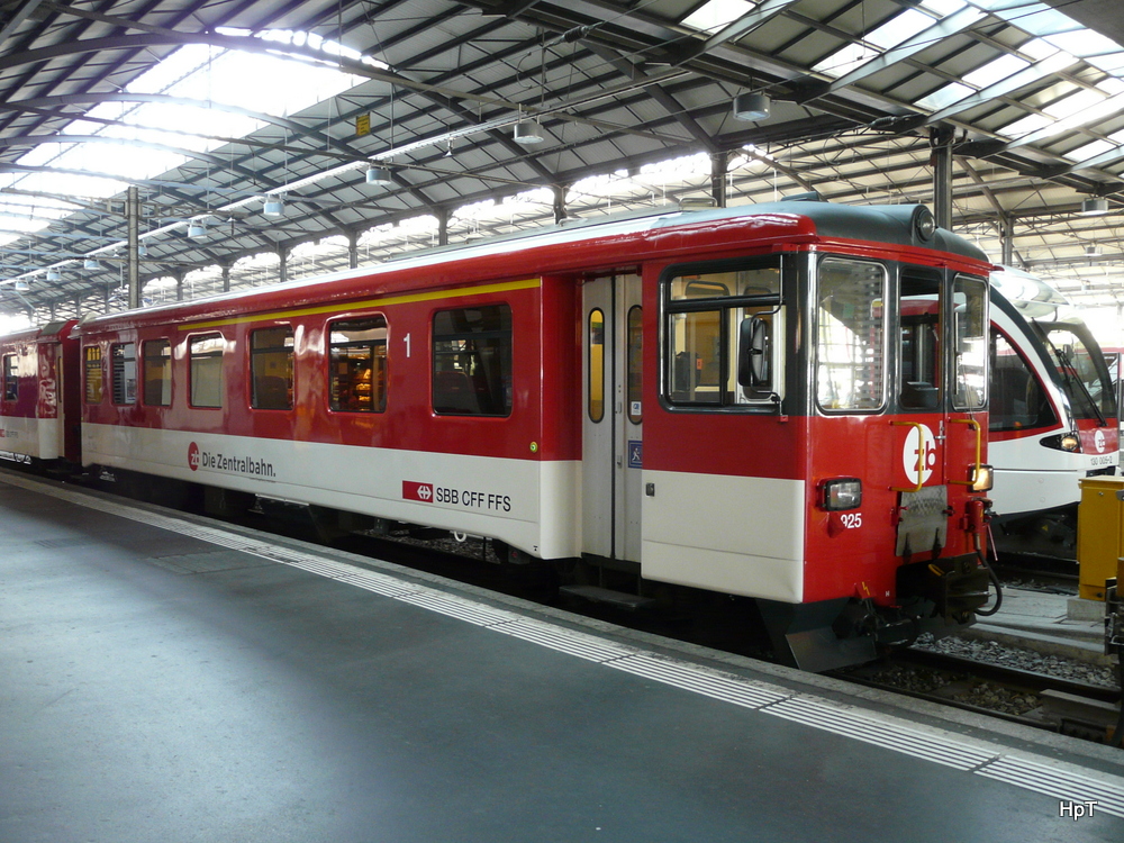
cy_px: 422
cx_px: 562
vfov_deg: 44.2
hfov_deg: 56.8
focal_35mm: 32
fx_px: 1039
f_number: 2.8
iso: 200
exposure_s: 1/13
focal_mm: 5.2
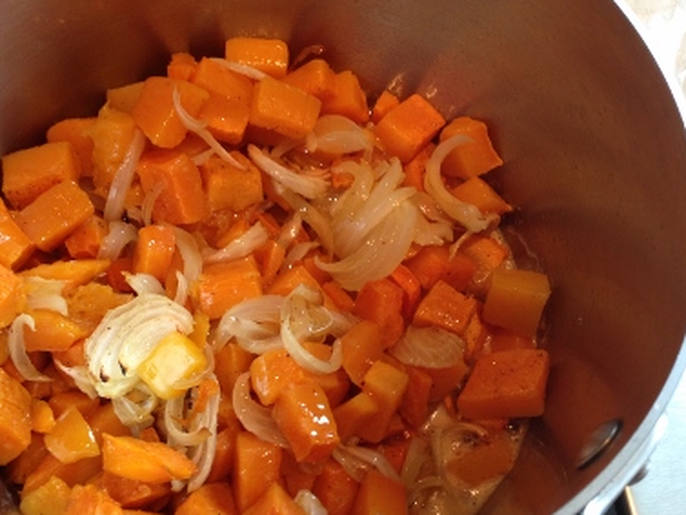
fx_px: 833
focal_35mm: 42
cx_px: 275
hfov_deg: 44.5
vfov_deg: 34.4
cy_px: 277
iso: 64
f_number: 2.4
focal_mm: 4.12
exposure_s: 1/20
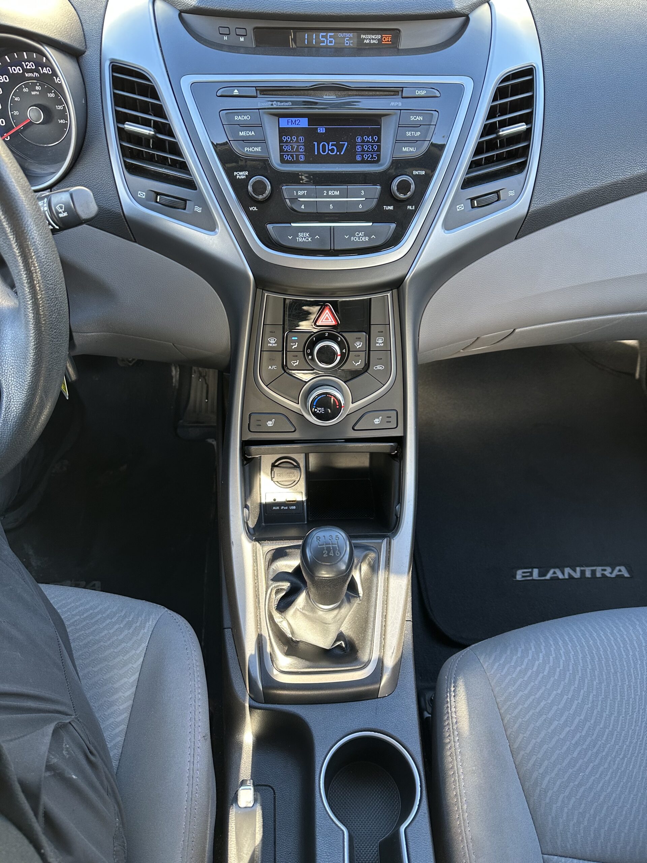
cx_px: 324
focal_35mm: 24
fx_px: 598
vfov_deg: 71.6
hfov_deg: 56.8
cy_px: 432
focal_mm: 6.86
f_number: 1.78
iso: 160
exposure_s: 1/121
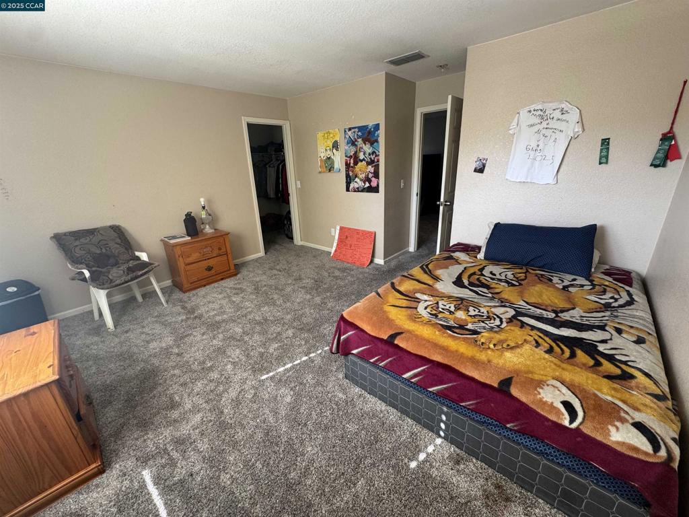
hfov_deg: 102.1
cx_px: 344
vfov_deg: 85.7
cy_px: 258
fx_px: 279
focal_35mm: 14
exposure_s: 1/99
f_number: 2.2
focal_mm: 2.22
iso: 160
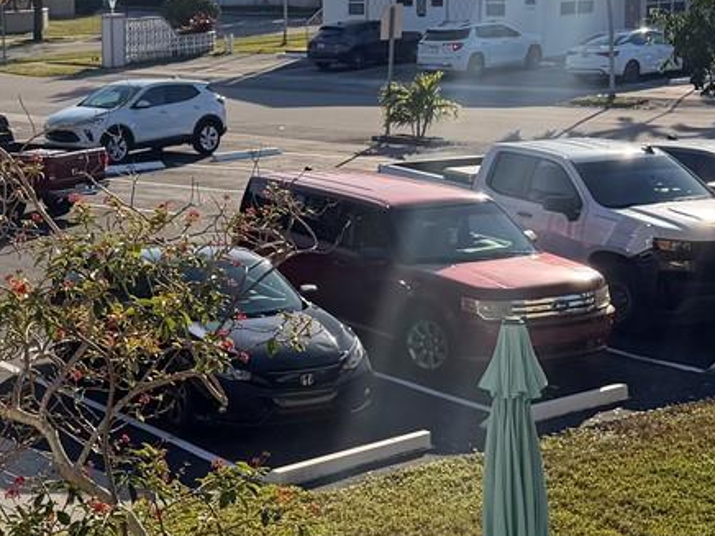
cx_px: 49
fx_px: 1818
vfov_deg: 16.8
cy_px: 228
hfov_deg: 21.7
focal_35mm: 88
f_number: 1.78
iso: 80
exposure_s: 1/6711
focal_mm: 6.76
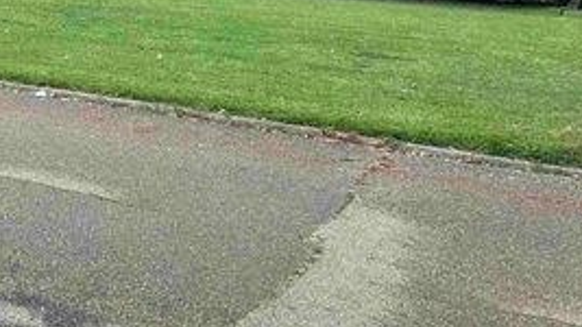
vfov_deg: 22.4
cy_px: 77
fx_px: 818
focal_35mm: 53
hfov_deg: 37.0
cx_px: 72
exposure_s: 1/327
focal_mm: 5.7
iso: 50
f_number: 1.5
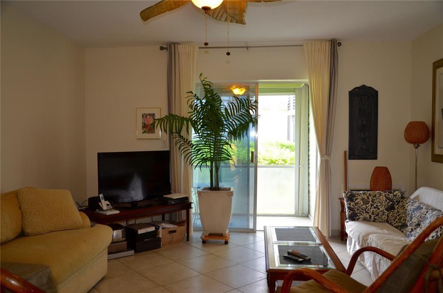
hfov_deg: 64.7
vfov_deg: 45.5
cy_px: 146
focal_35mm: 28
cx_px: 222
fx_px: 350
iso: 400
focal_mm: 19
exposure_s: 1/100
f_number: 3.8
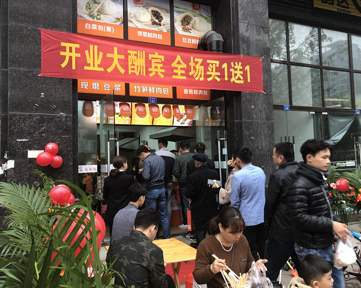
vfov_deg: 48.5
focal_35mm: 30
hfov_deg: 58.8
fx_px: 320
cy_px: 140
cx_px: 172
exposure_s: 1/100
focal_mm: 3.99
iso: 100
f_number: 1.8
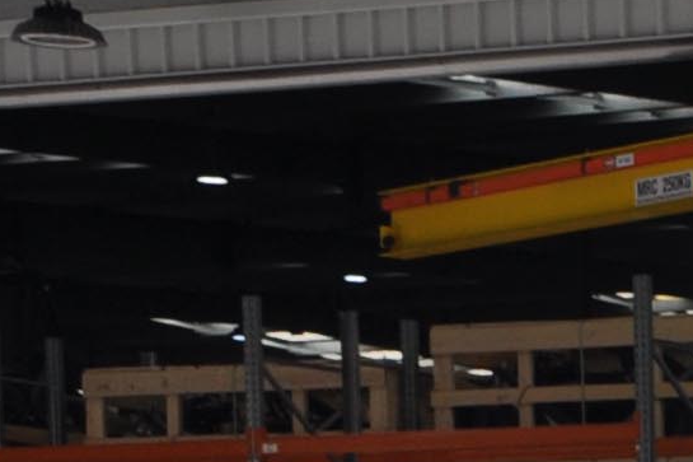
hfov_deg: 6.4
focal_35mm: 295
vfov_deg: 4.4
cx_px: 2124
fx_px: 5675
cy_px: 1531
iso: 200
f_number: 9
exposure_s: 1/320
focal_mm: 25
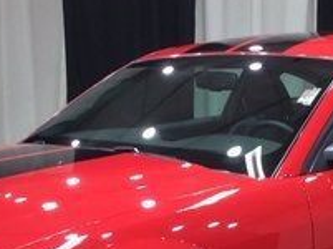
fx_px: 979
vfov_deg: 14.1
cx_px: 161
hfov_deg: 19.3
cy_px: 282
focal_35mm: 102
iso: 50
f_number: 2.4
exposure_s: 1/25
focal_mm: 3.3
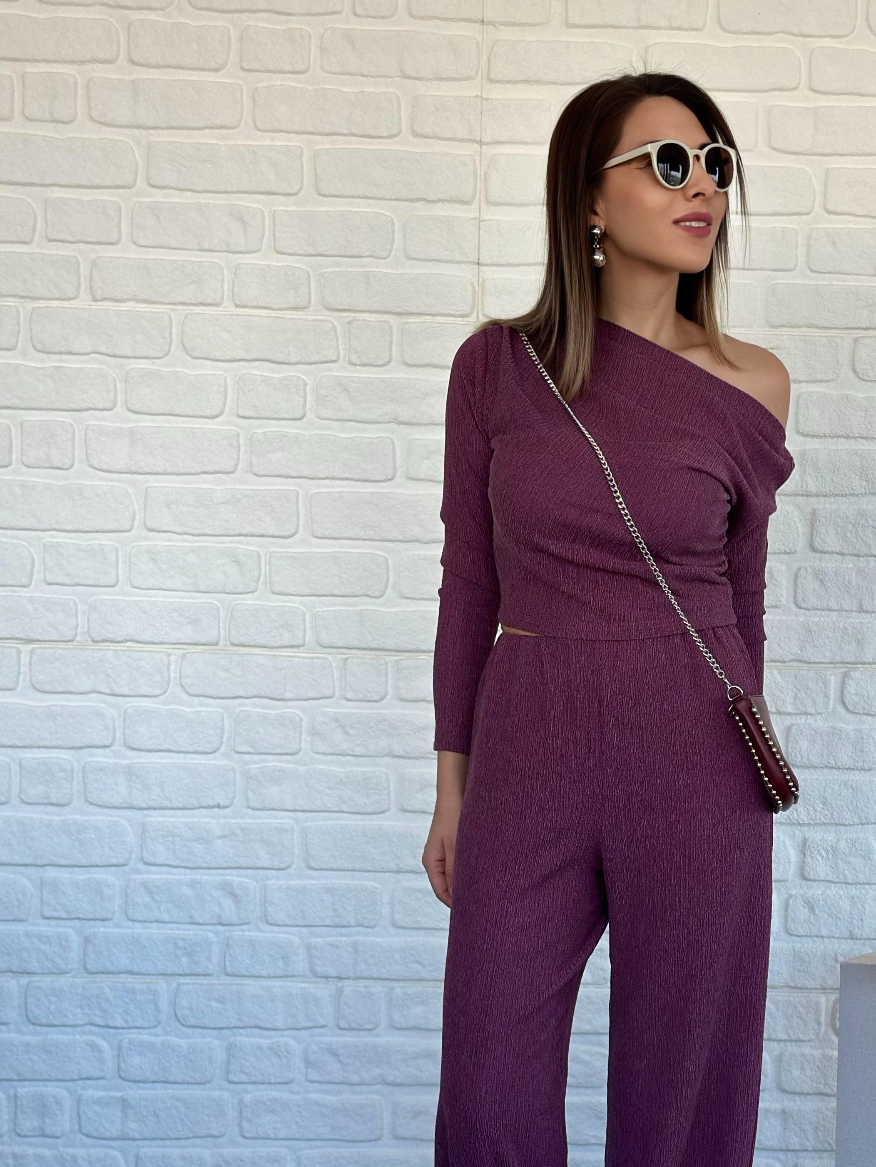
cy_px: 807
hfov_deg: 21.2
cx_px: 623
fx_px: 2328
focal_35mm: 69
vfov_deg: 27.9
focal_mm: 6.86
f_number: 1.78
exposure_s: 1/351
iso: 80
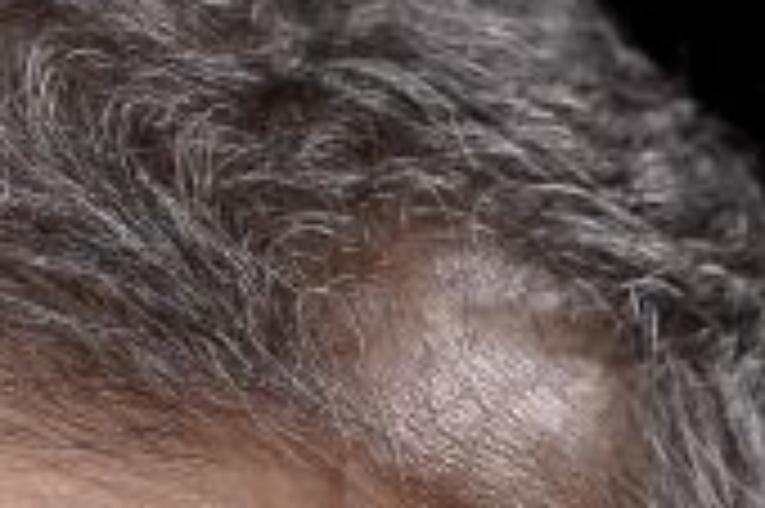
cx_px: -108
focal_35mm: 1016
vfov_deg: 1.3
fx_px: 21569
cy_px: 1344
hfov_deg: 2.0
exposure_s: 1/250
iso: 1600
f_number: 4.5
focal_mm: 135
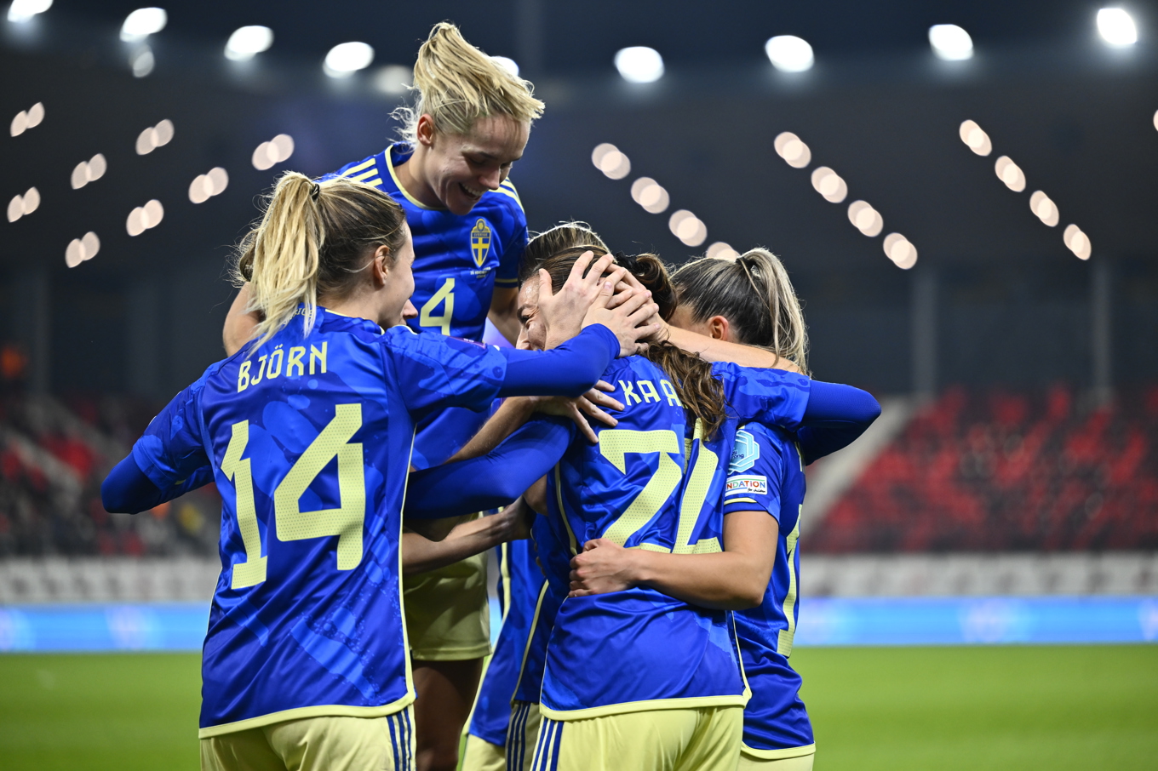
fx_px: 4502
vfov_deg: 9.8
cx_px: 579
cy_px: 386
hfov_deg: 14.7
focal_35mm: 140
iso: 1400
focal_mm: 140
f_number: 2.8
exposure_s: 1/800
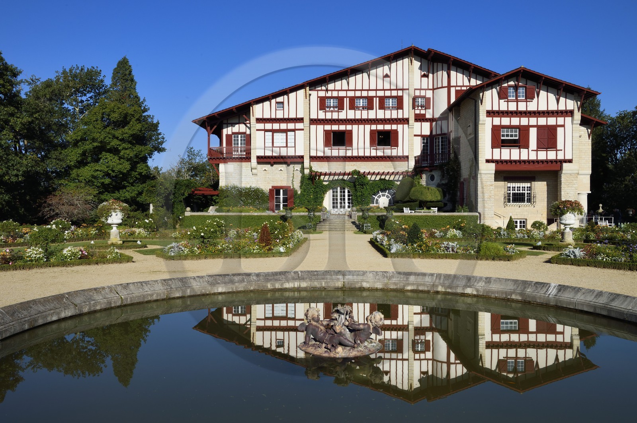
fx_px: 548
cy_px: 212
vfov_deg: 42.3
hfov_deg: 60.3
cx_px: 318
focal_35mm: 31
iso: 200
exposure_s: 1/250
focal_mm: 31
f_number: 18
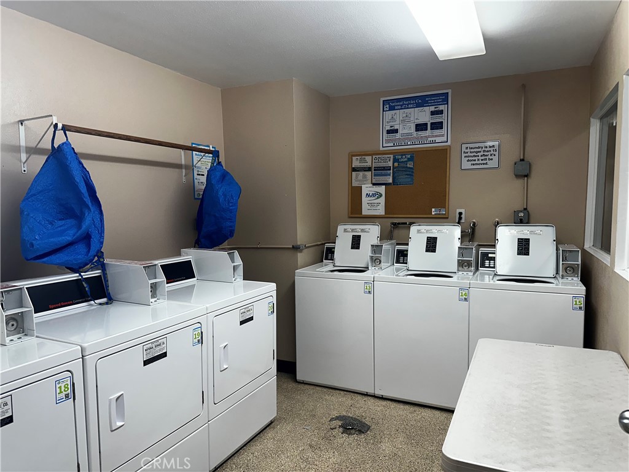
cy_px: 236
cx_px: 314
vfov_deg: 56.8
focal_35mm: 24
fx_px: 436
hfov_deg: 71.6
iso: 125
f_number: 1.78
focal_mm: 6.86
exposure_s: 1/120
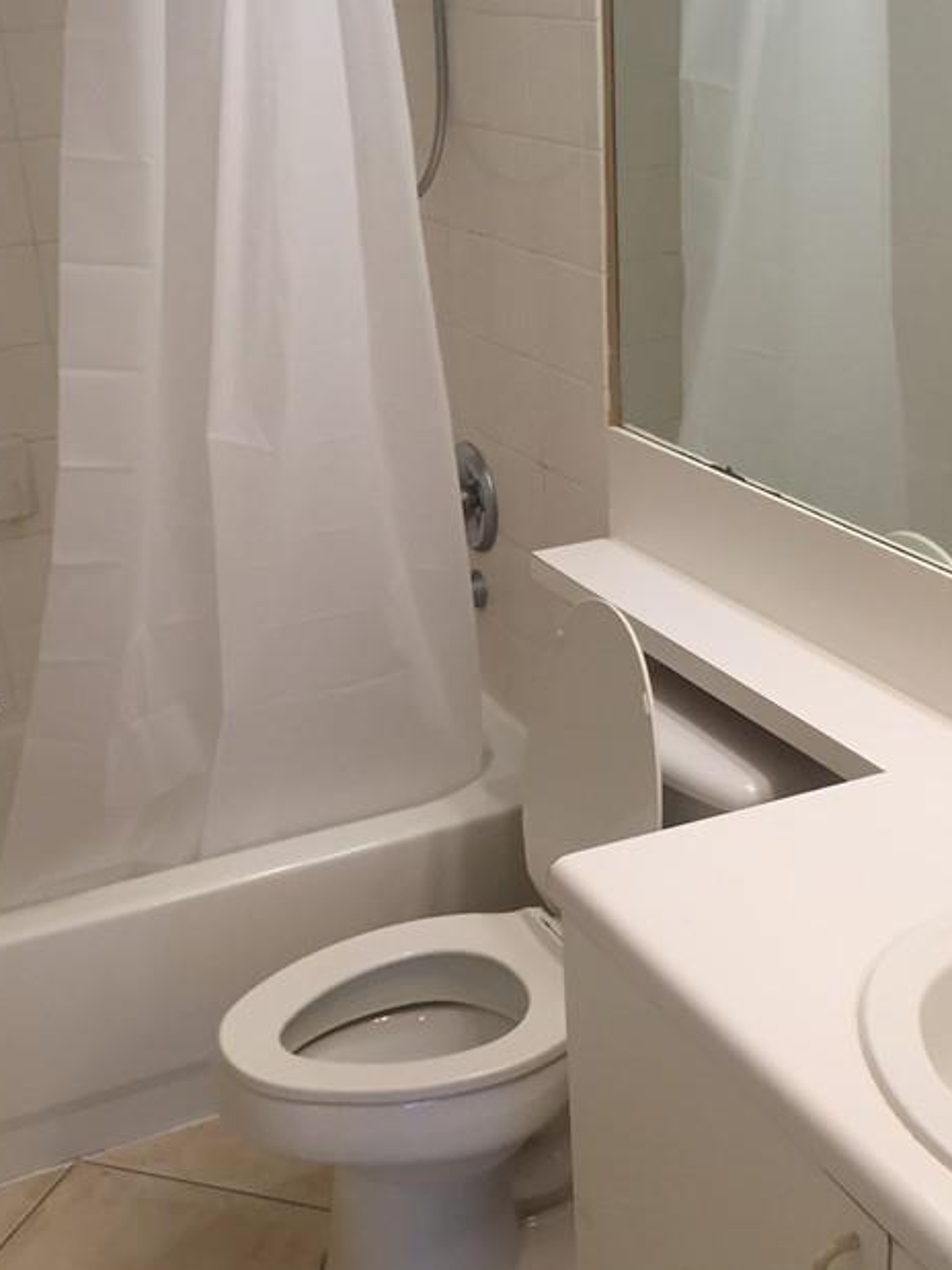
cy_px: 706
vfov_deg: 39.6
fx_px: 1761
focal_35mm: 48
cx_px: 466
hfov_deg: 30.3
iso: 32
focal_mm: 4.15
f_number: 2.2
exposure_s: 1/40
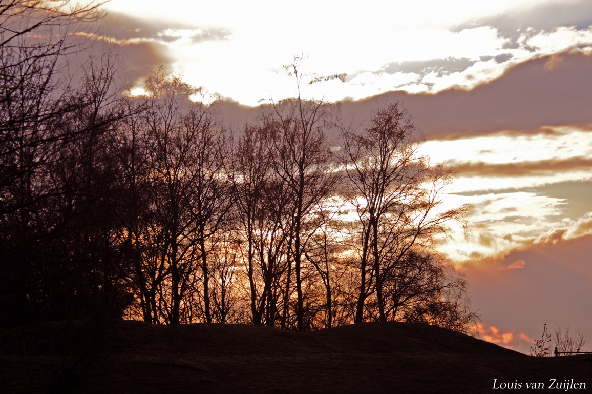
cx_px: 296
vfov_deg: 8.3
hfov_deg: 12.5
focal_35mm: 165
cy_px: 197
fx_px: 2710
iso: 500
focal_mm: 110
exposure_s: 1/3200
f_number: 5.6
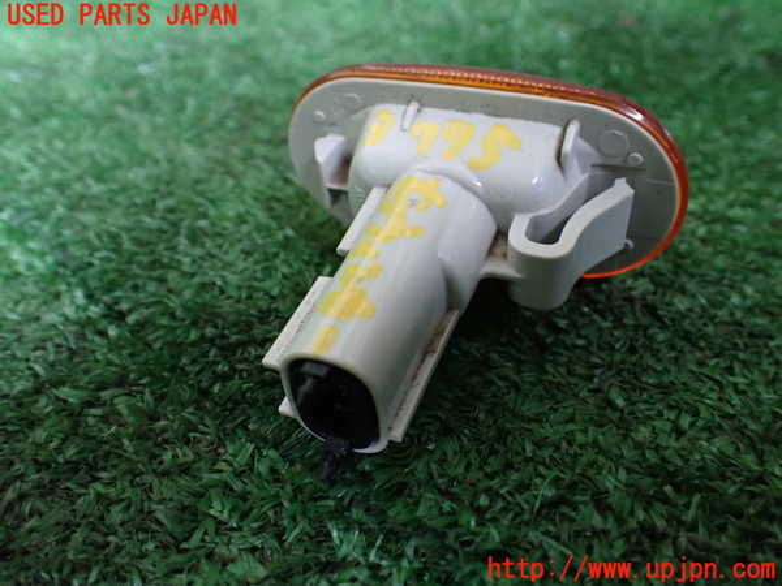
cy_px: 293
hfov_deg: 60.0
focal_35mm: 30
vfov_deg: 46.8
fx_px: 678
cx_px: 391
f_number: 2.3
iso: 800
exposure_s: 1/80
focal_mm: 5.4
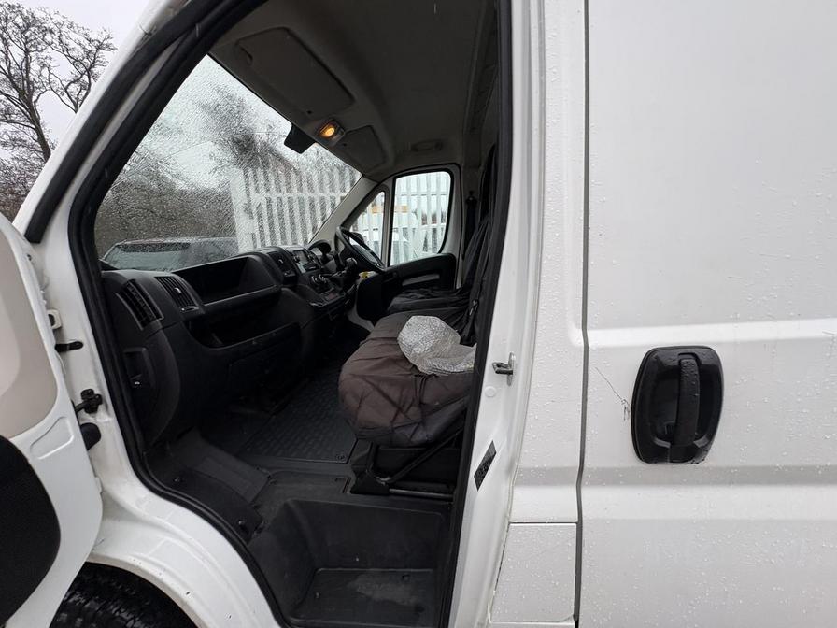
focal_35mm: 14
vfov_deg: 85.7
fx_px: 339
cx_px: 418
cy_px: 314
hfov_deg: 102.1
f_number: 2.2
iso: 80
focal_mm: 2.22
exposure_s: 1/99
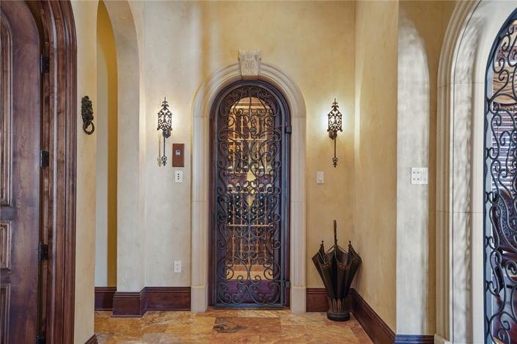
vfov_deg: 47.9
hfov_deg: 67.4
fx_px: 387
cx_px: 258
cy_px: 172
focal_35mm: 27
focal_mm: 27
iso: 320
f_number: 4
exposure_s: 1/13
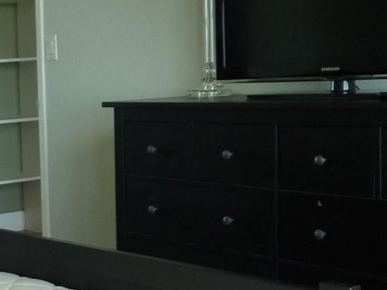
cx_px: -150
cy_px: 201
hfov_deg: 21.5
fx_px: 894
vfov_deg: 18.4
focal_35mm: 80
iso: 200
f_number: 3.3
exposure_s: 1/30
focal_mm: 4.1
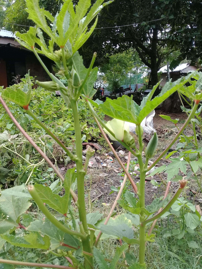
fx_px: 241
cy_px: 134
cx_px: 101
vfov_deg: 58.4
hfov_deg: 45.4
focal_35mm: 31
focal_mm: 3.3
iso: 50
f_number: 2.2
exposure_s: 1/228
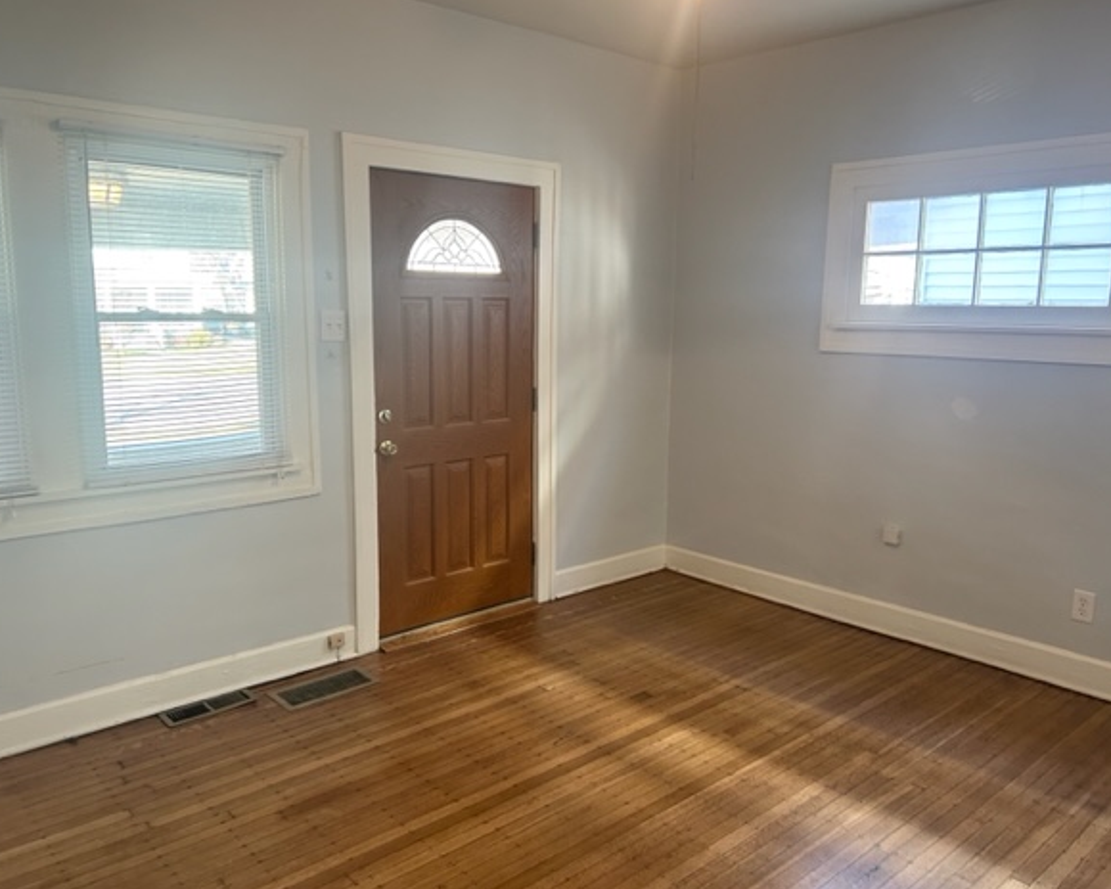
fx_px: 921
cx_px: 554
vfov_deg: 51.5
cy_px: 441
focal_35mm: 28
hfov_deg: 62.2
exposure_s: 1/60
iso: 125
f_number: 1.5
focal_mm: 5.7
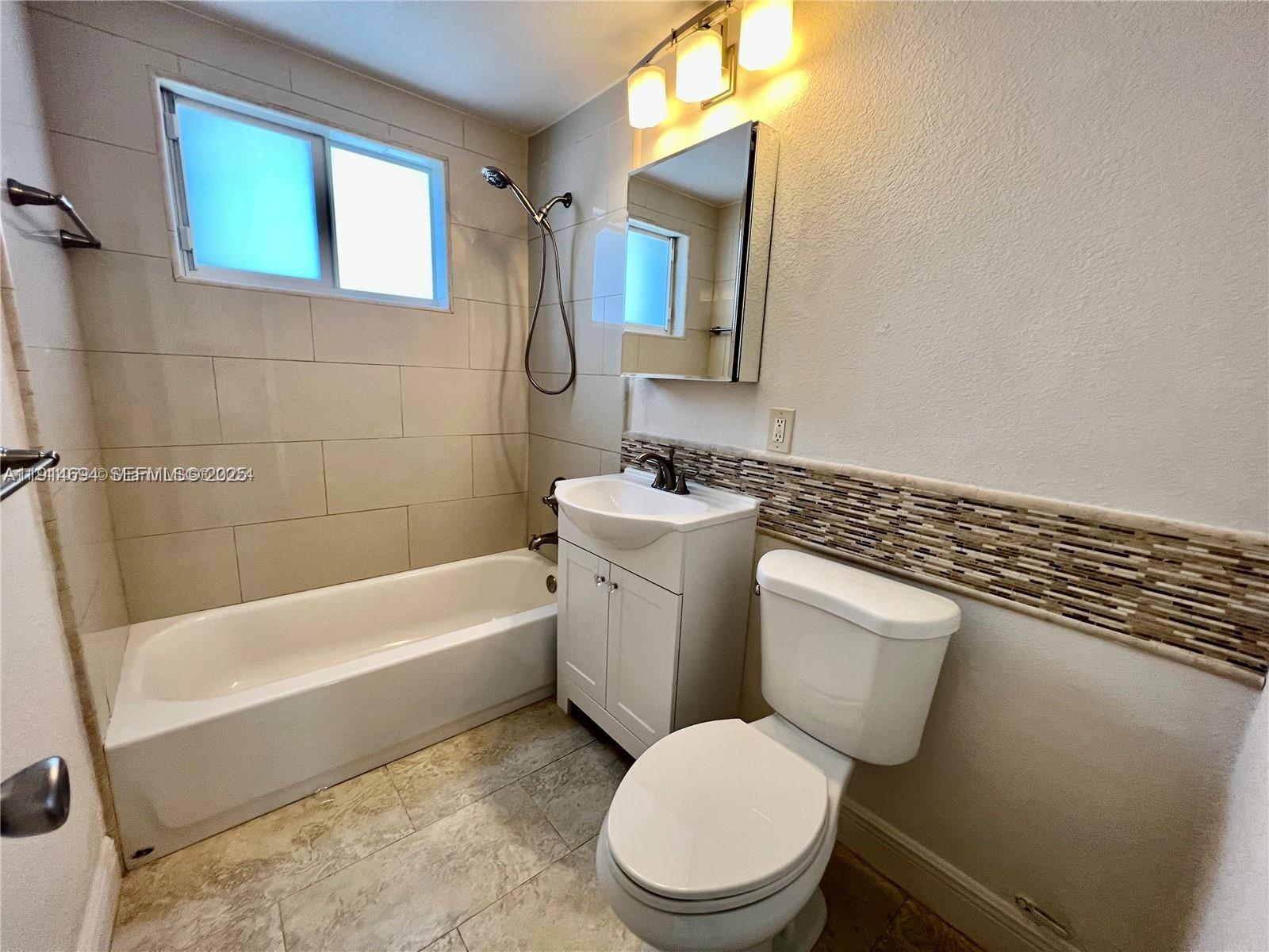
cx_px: 634
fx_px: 477
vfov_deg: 89.9
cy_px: 476
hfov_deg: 106.2
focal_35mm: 13
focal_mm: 1.57
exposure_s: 1/120
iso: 160
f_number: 1.8
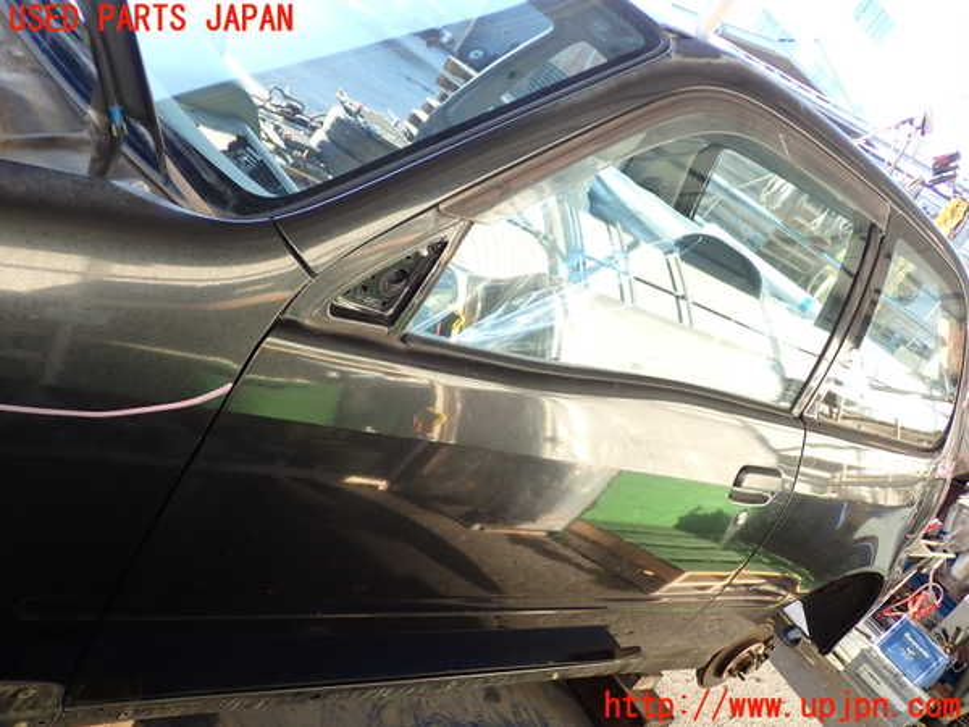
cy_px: 364
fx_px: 896
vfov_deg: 44.2
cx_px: 484
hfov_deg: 56.8
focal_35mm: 32
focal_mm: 5.79
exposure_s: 1/125
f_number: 2.4
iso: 160
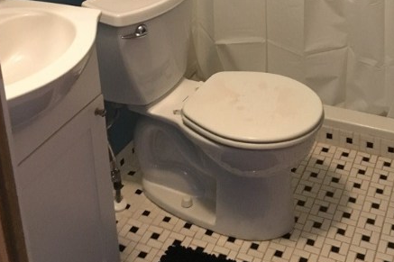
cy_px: -49
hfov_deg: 37.4
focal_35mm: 53
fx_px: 580
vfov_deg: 23.4
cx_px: 232
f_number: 2.2
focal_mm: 4.15
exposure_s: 1/15
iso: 250
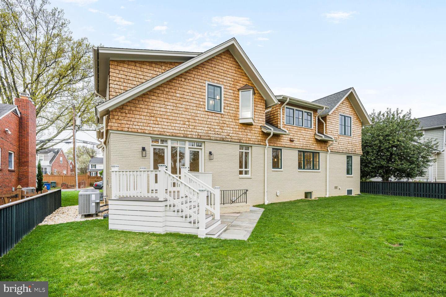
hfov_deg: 95.0
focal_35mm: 16
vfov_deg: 72.1
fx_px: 204
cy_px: 148
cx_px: 223
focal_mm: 16.5
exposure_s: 1/100
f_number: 9
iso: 200
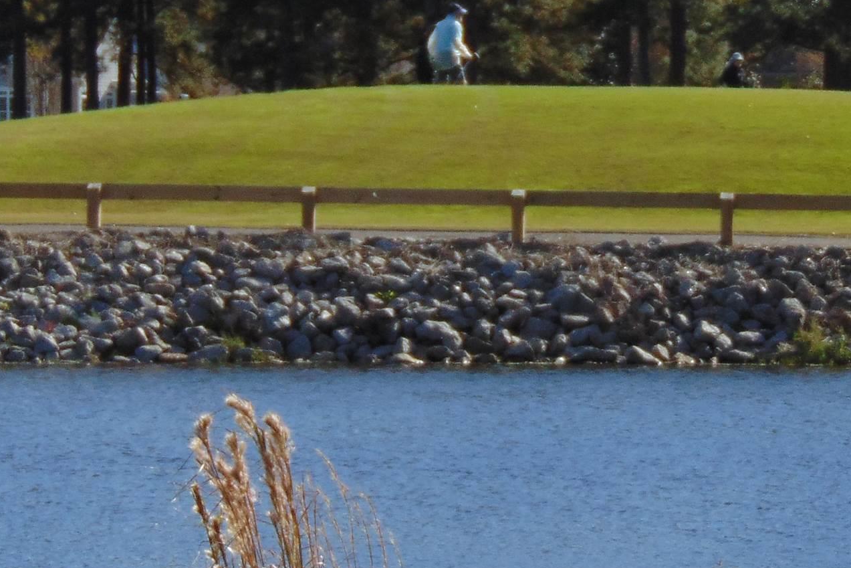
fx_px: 6406
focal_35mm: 271
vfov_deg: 5.1
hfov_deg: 7.6
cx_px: 466
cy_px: 63
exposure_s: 1/1000
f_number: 3.9
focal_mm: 19.4
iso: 80
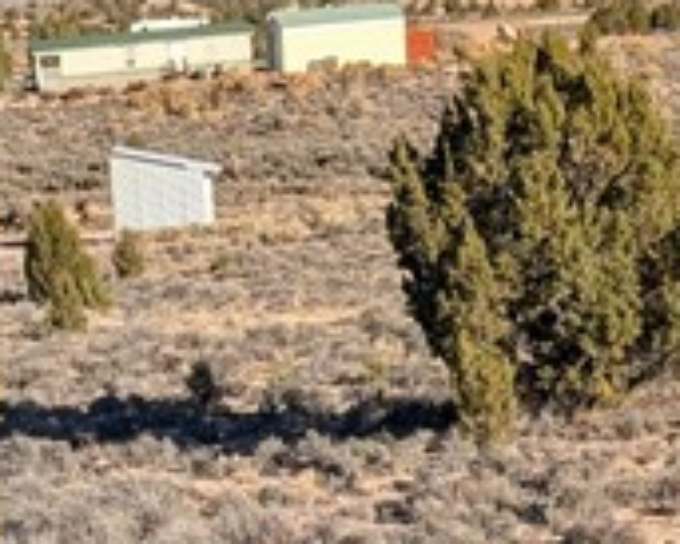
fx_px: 2819
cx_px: -2
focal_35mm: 140
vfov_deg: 10.7
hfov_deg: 13.6
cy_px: 778
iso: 22
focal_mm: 6.9
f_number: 1.68
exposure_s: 1/917
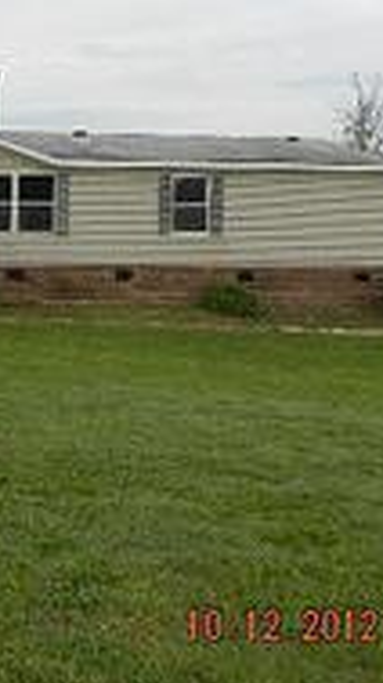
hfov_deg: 20.3
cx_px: -54
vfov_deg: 37.0
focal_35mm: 56
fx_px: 1013
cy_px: 253
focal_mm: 5
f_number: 3.6
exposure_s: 1/800
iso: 160
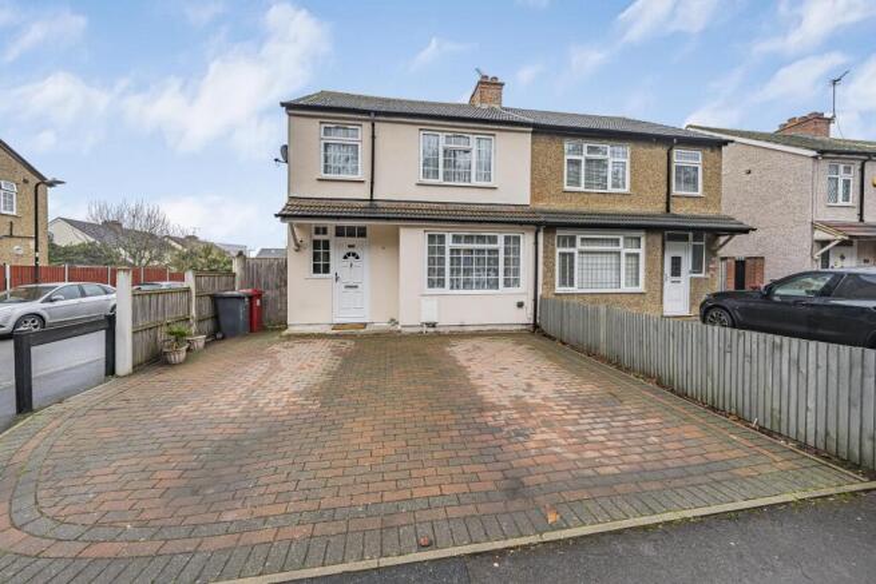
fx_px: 292
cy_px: 292
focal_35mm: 12
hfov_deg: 112.6
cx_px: 438
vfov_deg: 90.0
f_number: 9
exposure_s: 1/60
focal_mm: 12
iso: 320
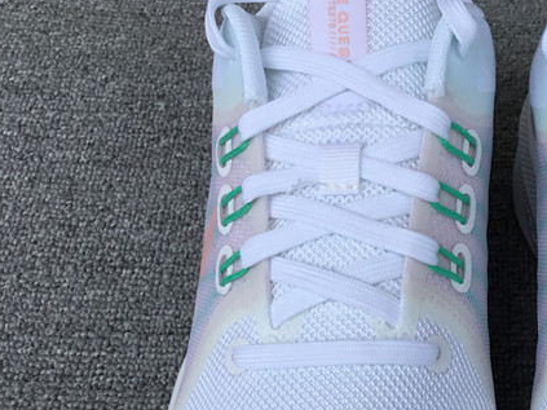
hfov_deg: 27.9
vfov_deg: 21.7
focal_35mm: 66
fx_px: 1043
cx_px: 524
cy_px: 377
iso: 25
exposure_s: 1/512
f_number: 2.4
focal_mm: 3.3
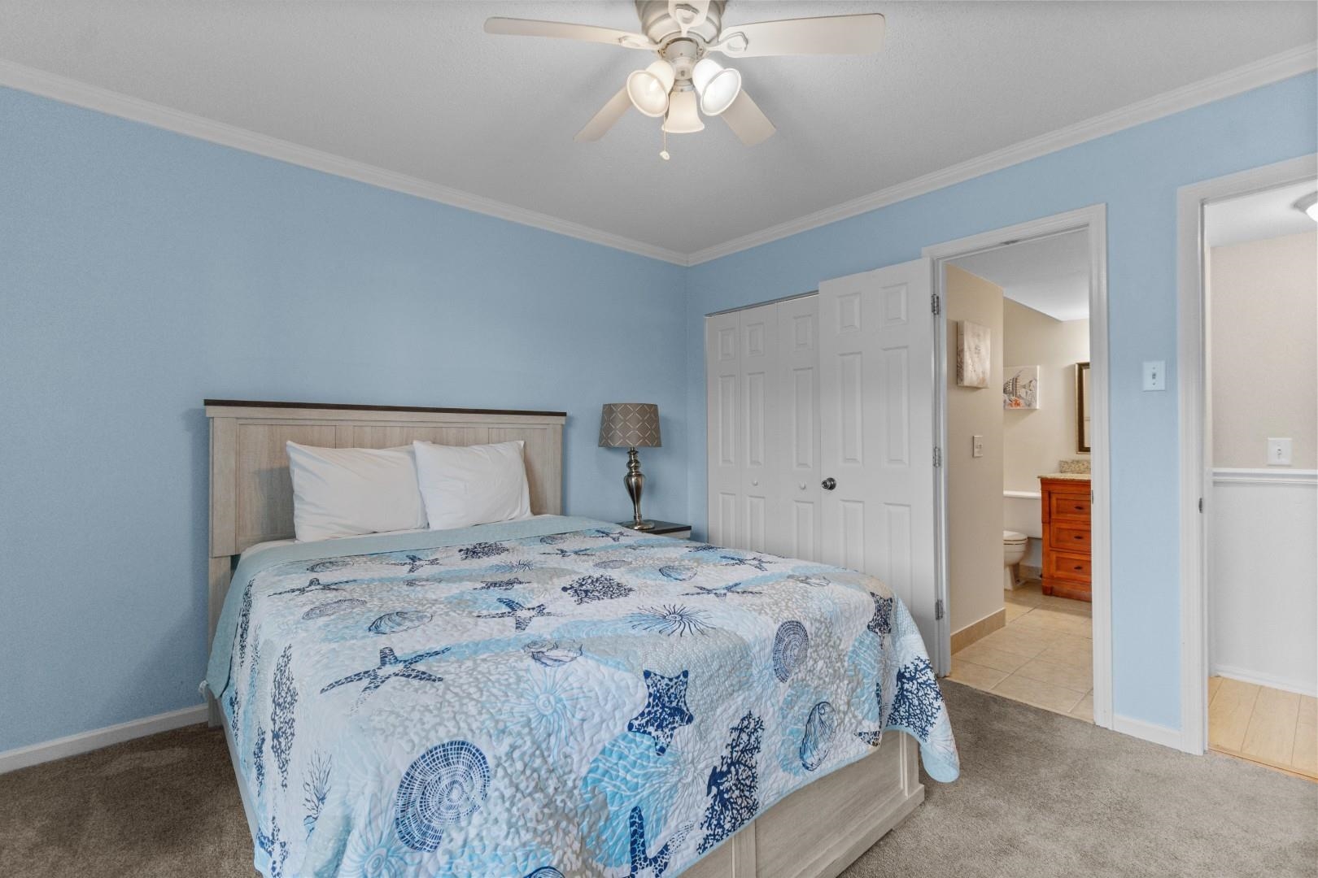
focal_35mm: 15
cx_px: 659
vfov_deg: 77.3
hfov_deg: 100.4
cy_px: 439
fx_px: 549
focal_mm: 10
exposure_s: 1/15
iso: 100
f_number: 4.5
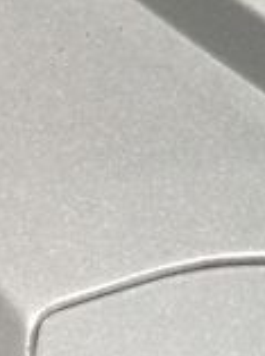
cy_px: 404
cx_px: 827
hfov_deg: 6.7
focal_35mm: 198
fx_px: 2029
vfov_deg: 9.9
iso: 80
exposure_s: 1/33
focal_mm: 3.3
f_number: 2.4
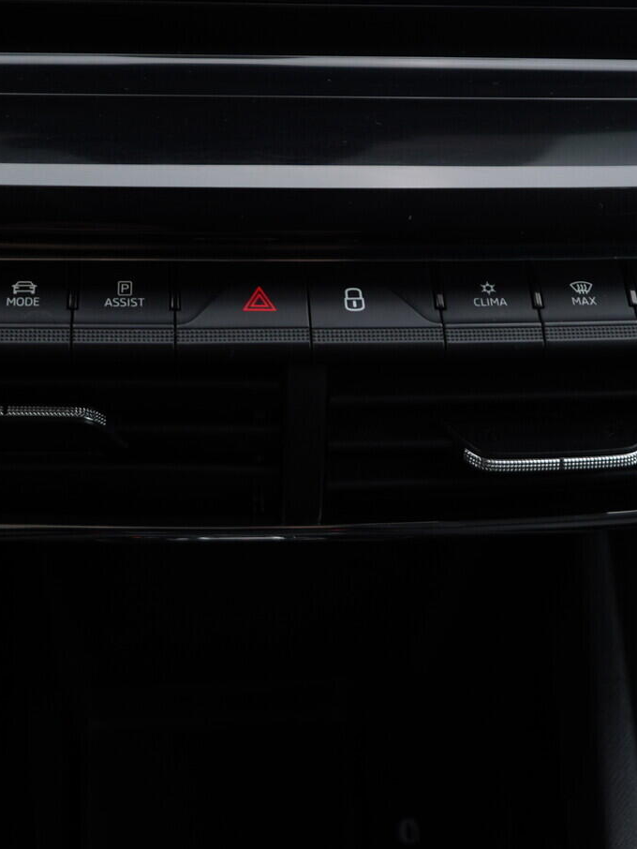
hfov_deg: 26.6
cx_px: 279
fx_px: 1349
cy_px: 403
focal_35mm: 55
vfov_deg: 34.9
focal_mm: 24
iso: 125
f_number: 3.2
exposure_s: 1/50
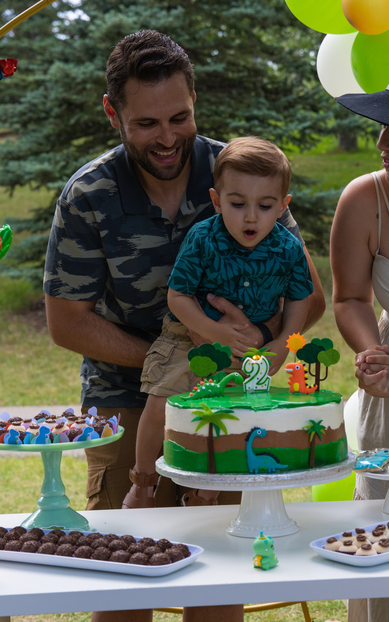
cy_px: 313
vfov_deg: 27.6
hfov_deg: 17.4
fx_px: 1265
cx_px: 269
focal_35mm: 75
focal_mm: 48.4
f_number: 4.5
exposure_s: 1/320
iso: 200
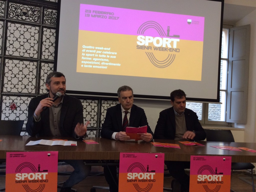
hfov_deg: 56.9
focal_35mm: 32
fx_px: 236
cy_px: 96
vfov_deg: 44.1
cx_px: 128
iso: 80
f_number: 2.4
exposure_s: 1/25
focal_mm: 3.3
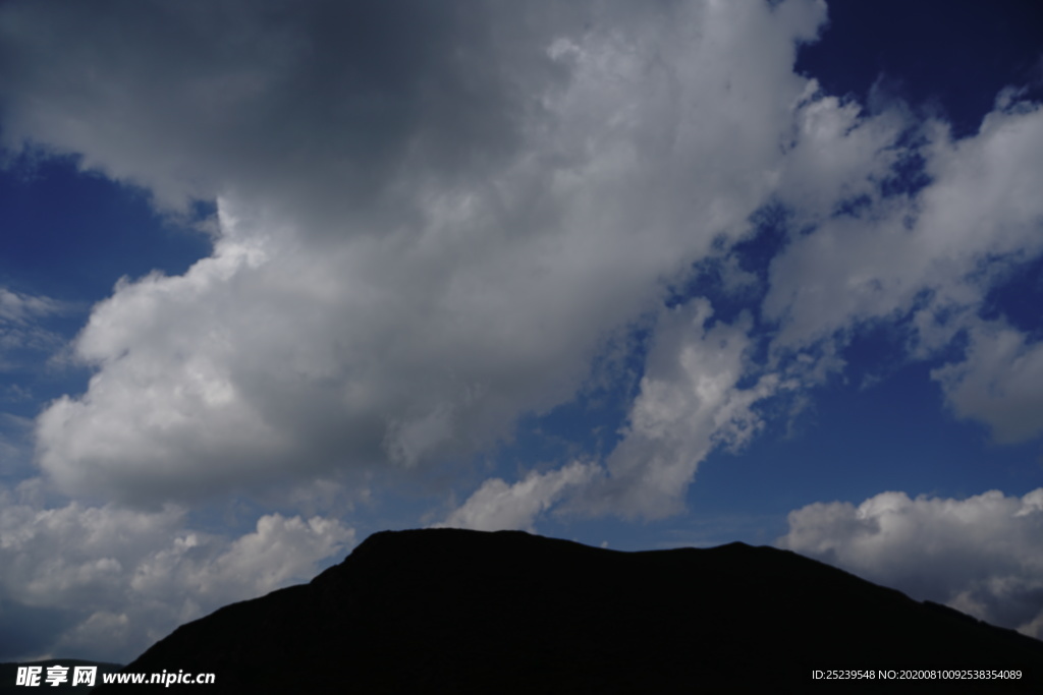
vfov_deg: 46.4
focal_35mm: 28
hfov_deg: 65.5
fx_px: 811
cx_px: 522
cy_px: 348
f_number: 4.5
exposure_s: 1/1600
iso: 50
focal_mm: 28
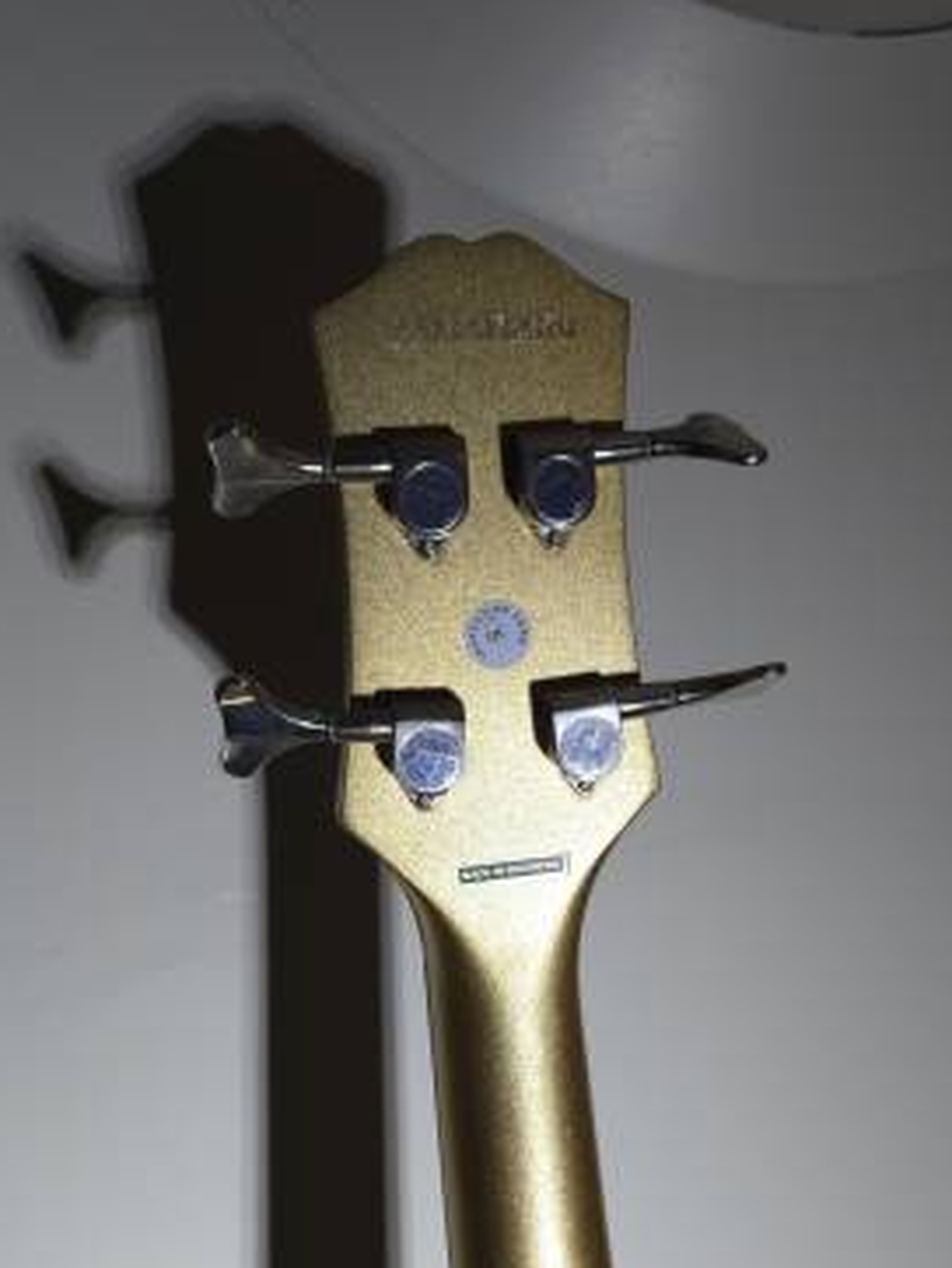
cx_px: 494
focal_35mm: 33
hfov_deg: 43.0
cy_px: 760
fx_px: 1209
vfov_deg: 54.9
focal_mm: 5.4
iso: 125
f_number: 1.8
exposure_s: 1/71
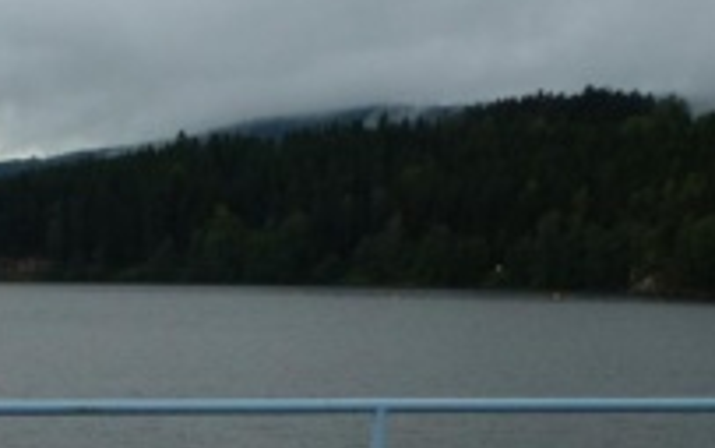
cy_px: 580
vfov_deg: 12.8
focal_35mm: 99
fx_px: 1930
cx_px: -70
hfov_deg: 20.1
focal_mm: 6.8
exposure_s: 1/250
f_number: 3.8
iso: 100
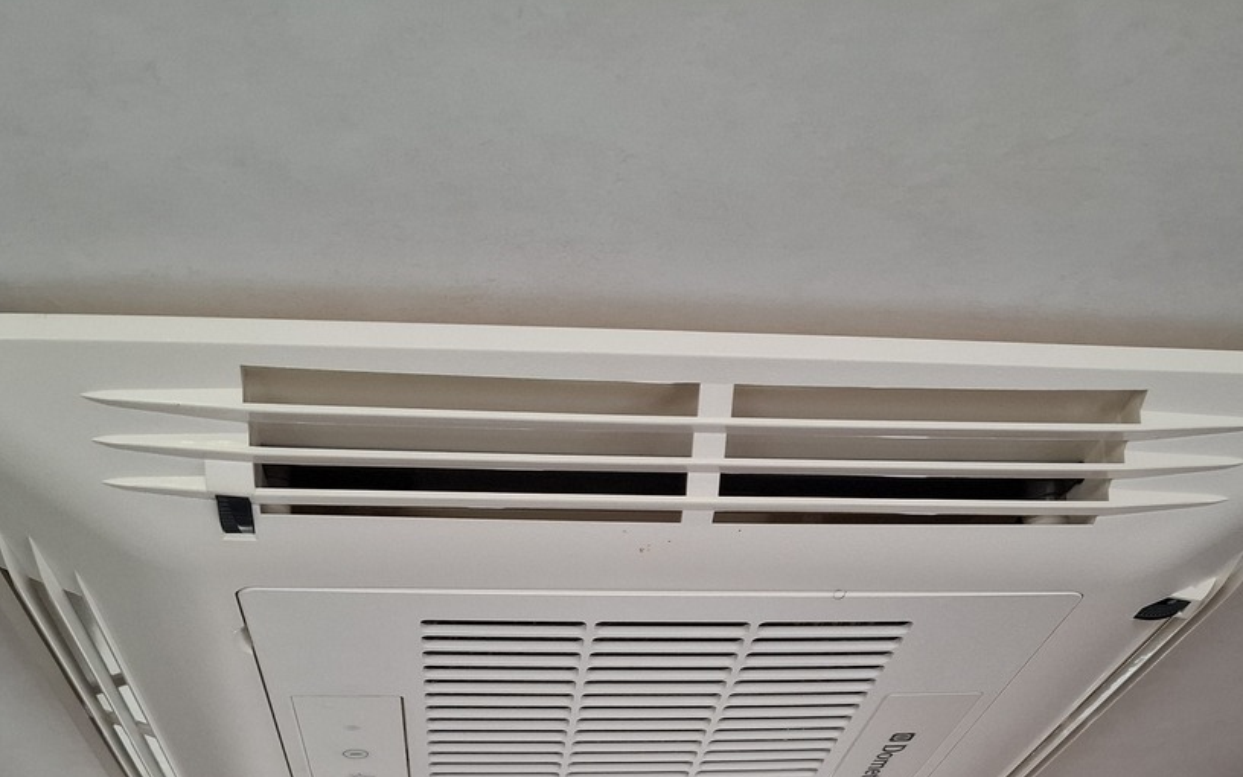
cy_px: 801
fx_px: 1457
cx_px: 731
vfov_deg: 27.9
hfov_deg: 46.0
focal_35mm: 43
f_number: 1.8
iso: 320
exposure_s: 1/100
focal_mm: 5.54
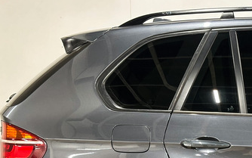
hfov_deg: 20.8
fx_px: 680
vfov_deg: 13.0
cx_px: 197
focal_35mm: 99
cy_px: 177
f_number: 1.8
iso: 400
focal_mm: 6.86
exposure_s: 1/35
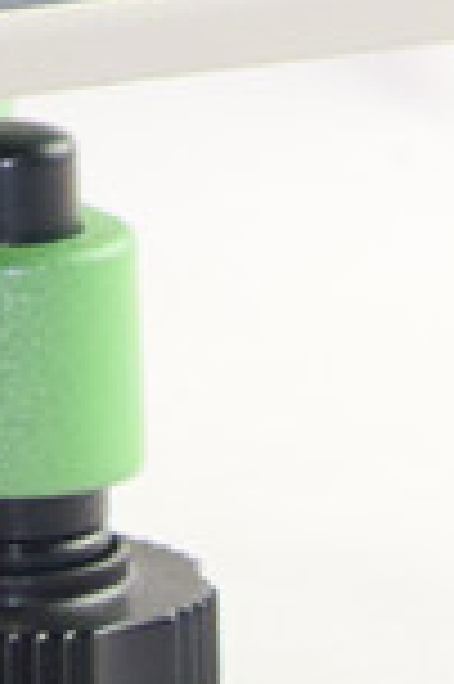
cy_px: -1076
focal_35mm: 438
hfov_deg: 3.1
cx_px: -593
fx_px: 8304
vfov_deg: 4.6
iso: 640
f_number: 5.6
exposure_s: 1/125
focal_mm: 40
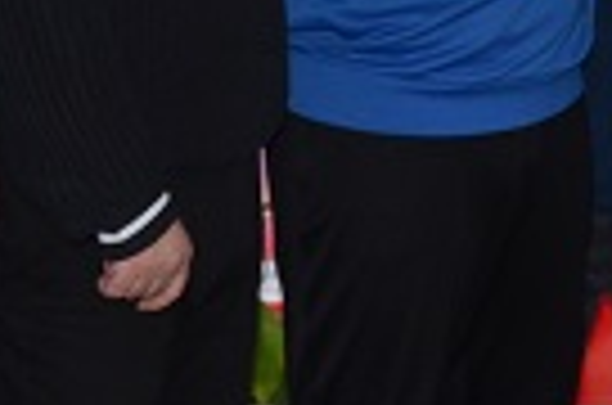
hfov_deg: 11.8
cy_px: -207
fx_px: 2905
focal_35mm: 171
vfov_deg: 7.8
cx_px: 716
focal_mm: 25
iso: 800
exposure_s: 1/60
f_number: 4
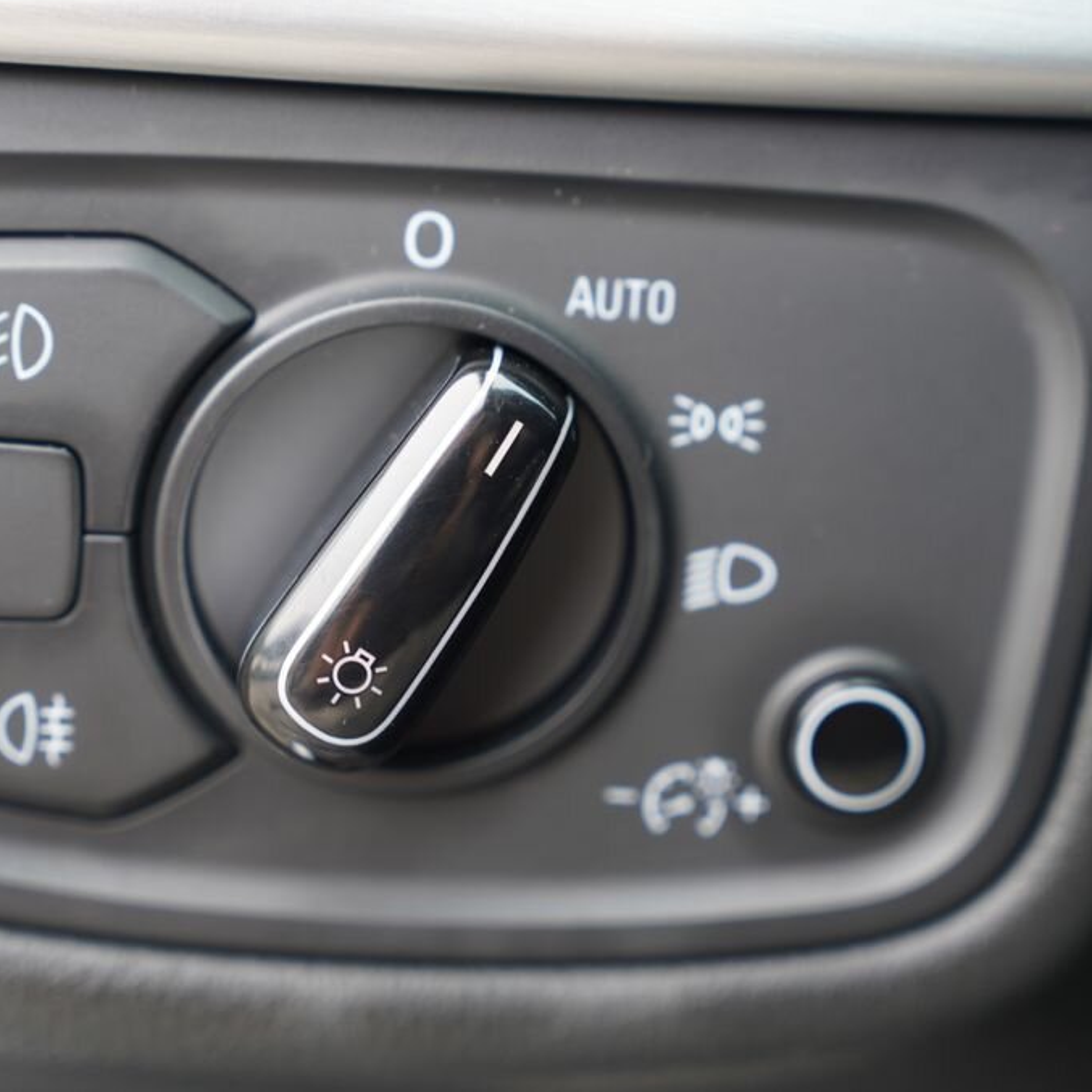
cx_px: 436
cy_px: 543
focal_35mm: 90
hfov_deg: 19.3
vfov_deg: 19.3
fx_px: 3212
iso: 160
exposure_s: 1/80
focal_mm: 70
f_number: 2.8
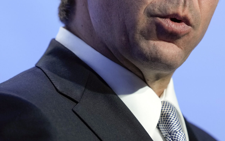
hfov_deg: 2.3
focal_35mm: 895
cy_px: -16
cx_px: 134
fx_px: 5489
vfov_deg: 1.5
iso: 2000
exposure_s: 1/640
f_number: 2.8
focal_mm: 400
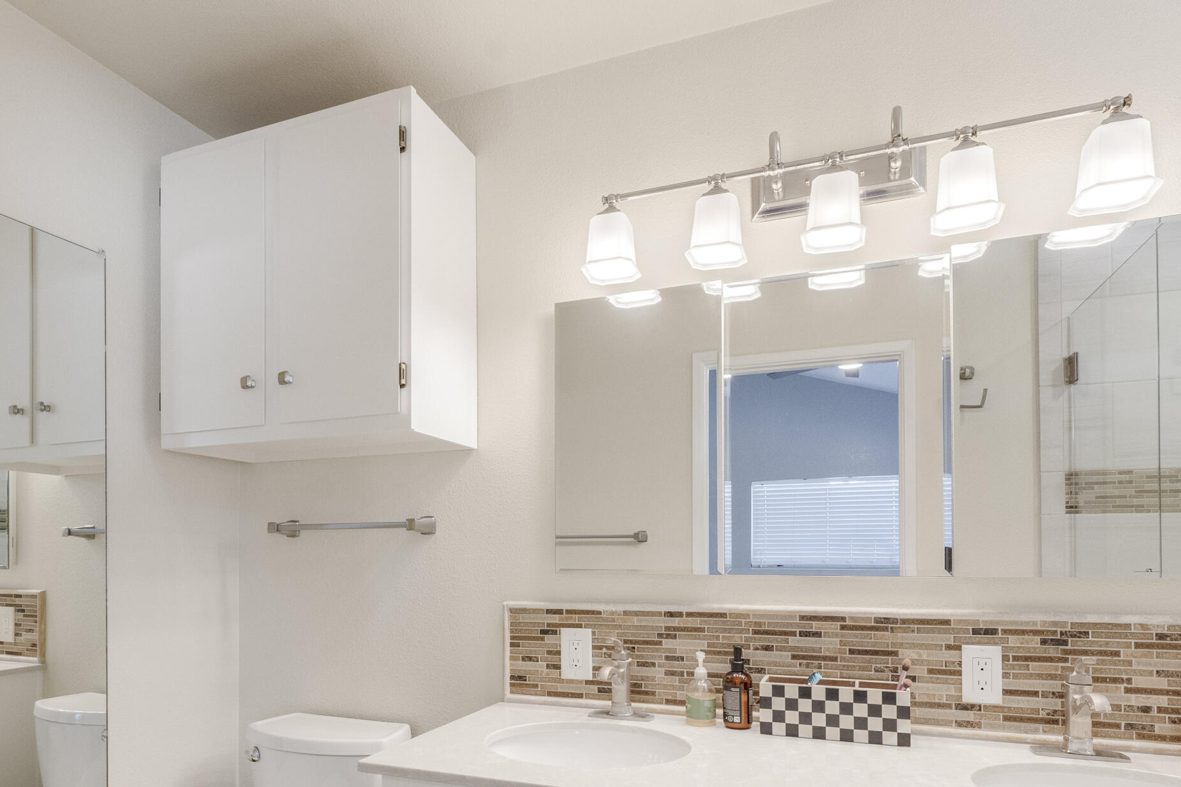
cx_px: 578
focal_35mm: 21
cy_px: 568
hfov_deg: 81.2
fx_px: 689
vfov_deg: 57.2
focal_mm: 13
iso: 1250
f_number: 8
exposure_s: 1/40
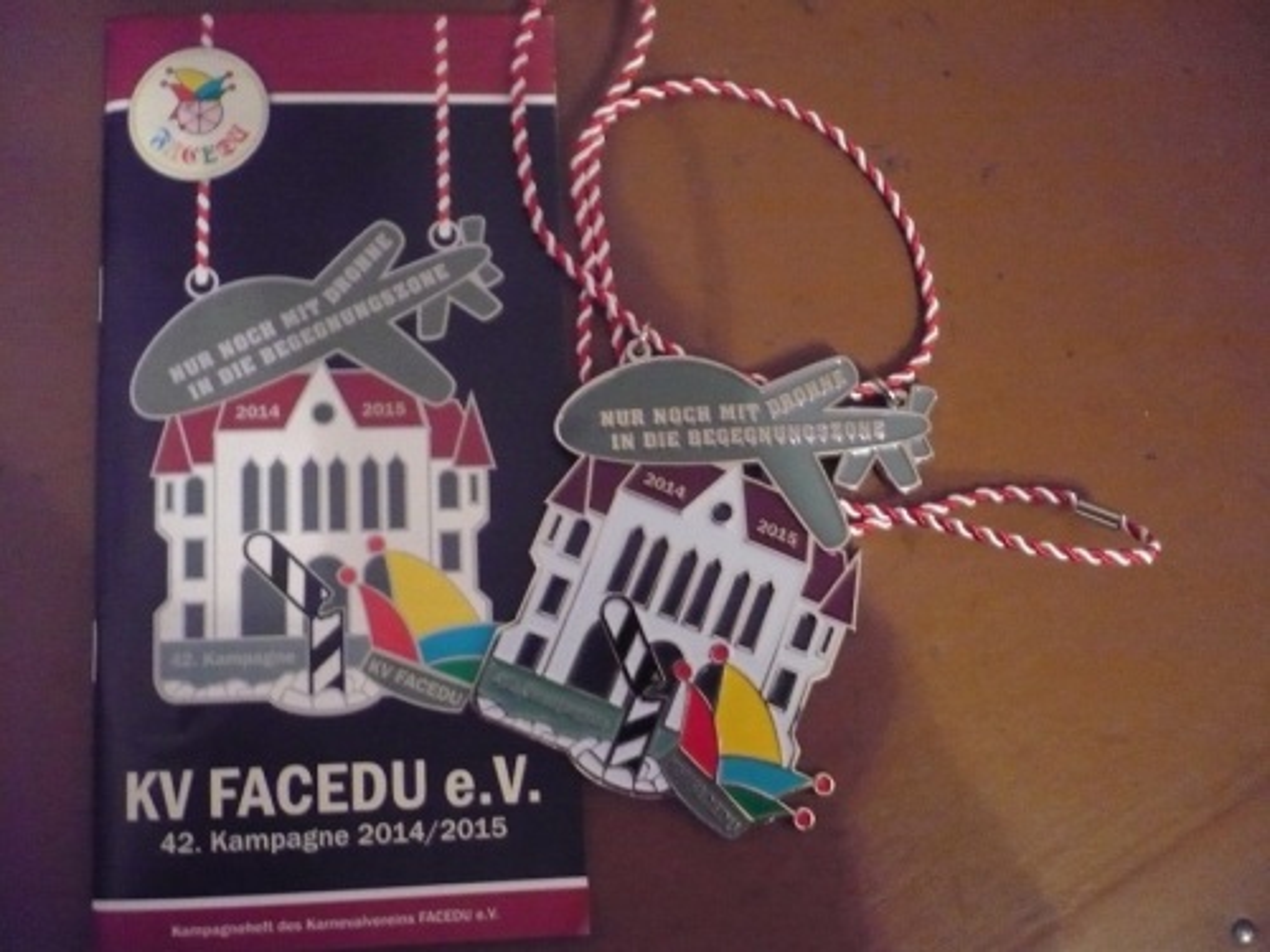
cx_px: 635
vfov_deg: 40.7
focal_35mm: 35
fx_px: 1284
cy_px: 476
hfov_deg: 52.6
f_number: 2.8
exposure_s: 1/4
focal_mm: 5.8
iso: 800
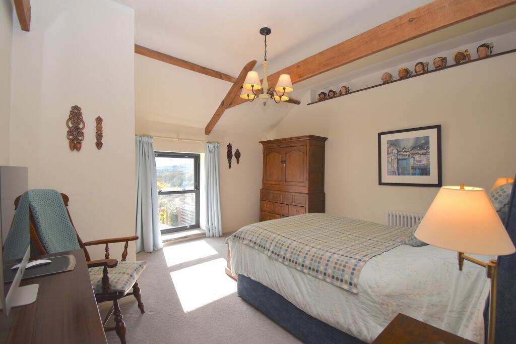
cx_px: 258
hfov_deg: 100.4
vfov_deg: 77.3
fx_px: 215
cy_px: 172
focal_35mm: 15
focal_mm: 10
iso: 100
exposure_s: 1/200
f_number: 5
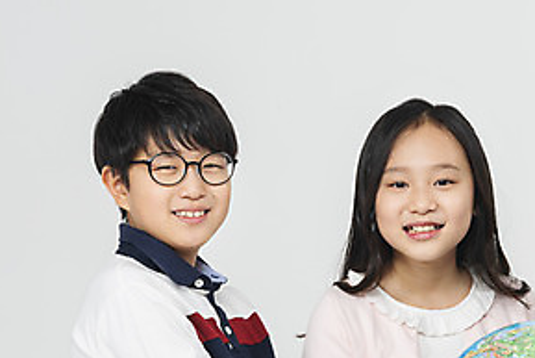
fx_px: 2156
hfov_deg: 14.0
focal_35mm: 145
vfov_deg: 9.4
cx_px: 506
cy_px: 362
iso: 100
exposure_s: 1/125
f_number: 20
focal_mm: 70
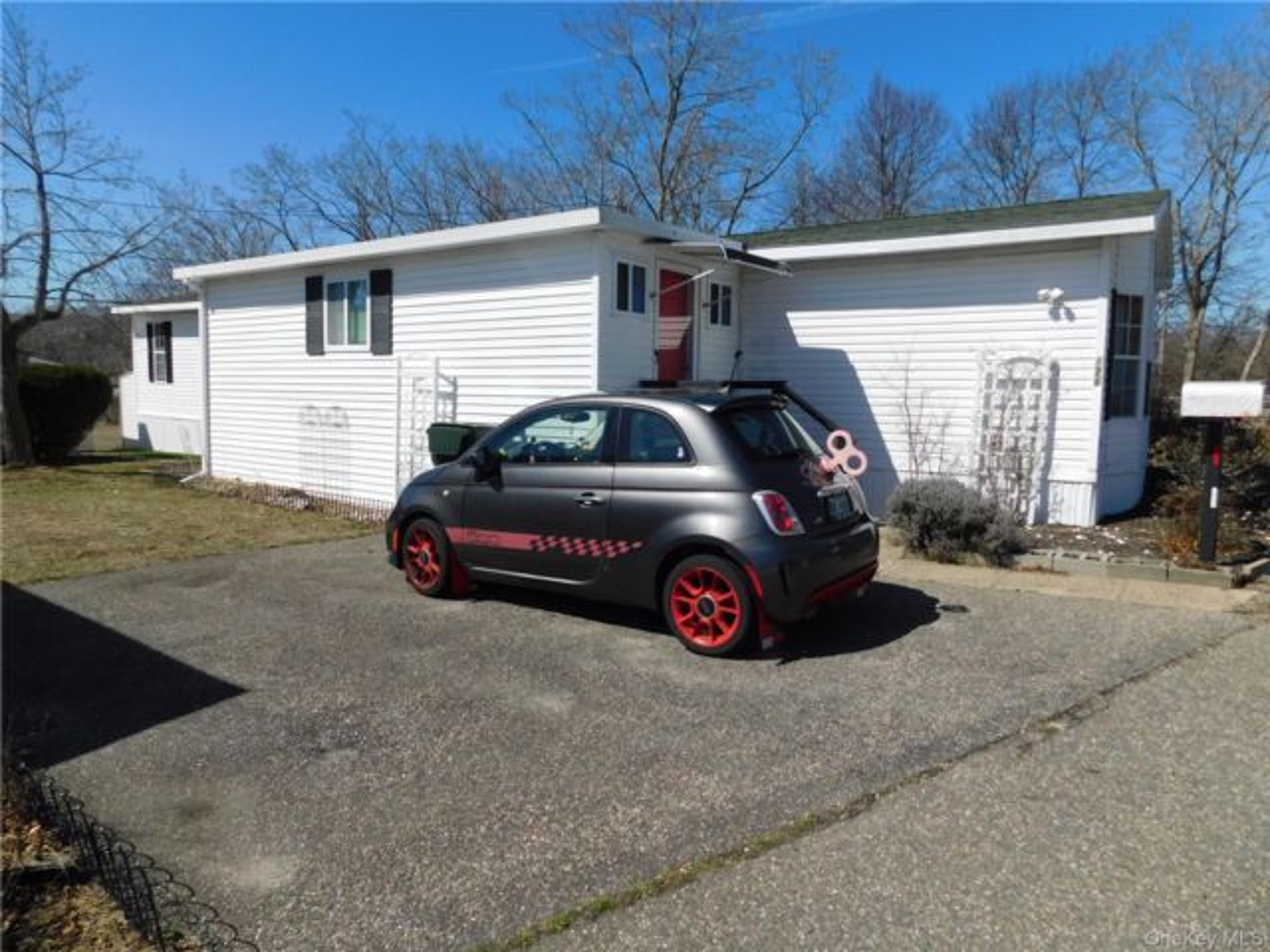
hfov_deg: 73.9
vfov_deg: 58.9
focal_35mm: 23
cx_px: 635
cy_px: 476
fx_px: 844
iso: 125
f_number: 6
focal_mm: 4
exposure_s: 1/640
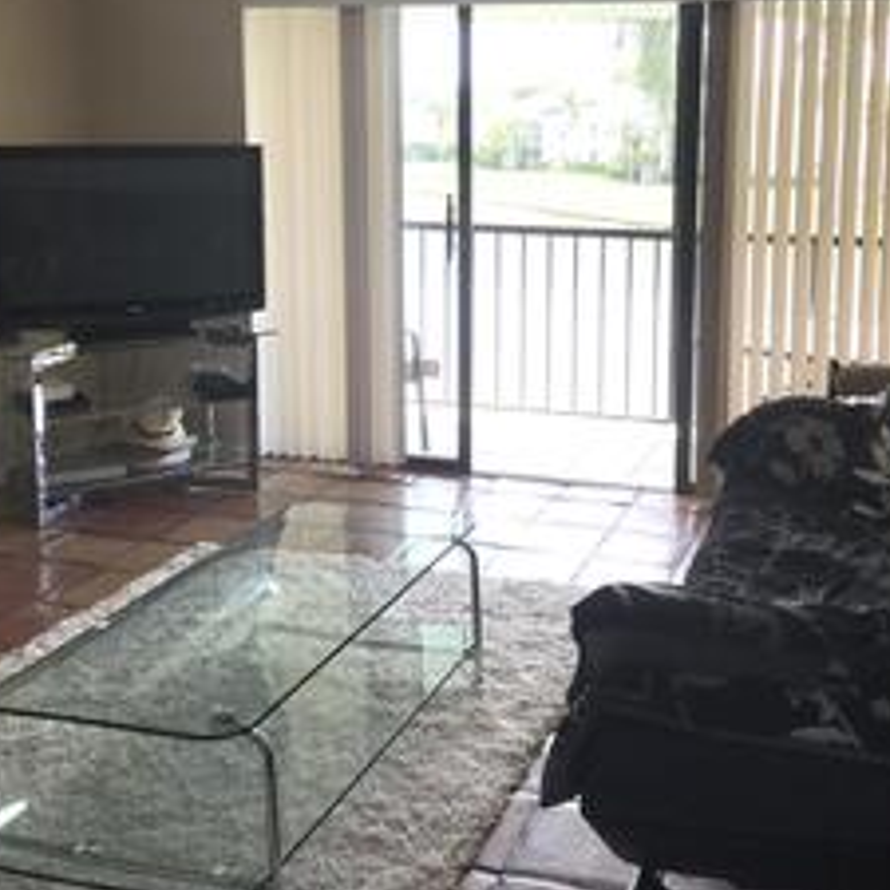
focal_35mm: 44
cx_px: 538
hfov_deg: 38.2
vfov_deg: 38.0
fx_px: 1280
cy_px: 312
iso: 20
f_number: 1.8
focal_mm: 3.99
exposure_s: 1/153
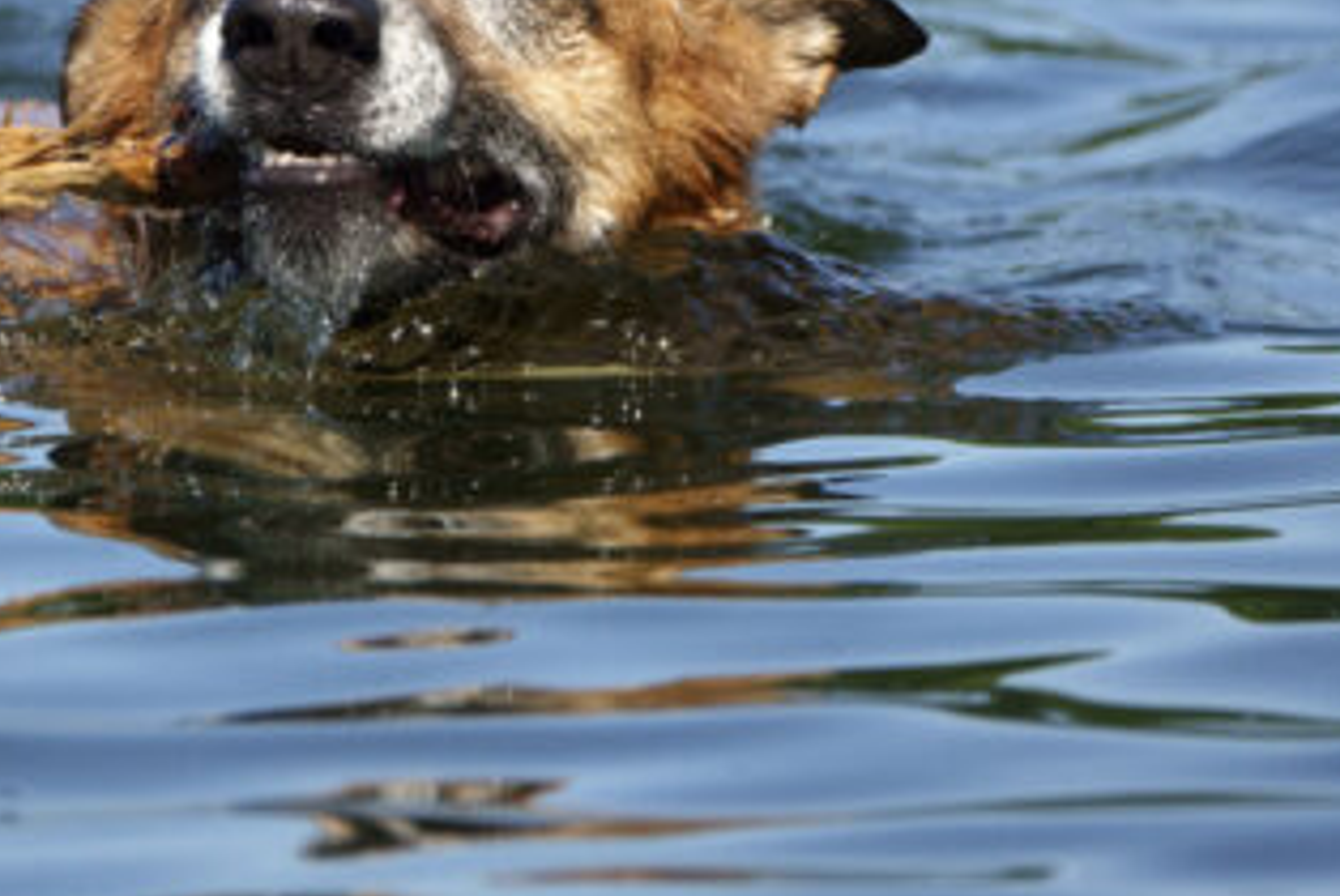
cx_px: 290
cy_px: 162
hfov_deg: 1.8
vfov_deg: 1.2
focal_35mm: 1145
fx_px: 42658
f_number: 4
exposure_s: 1/2500
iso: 400
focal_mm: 220
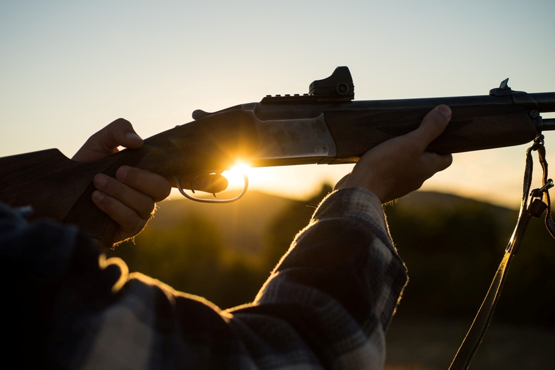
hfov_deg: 33.4
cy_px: 185
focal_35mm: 60
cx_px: 278
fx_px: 925
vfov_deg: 22.6
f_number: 4
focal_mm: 60
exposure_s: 1/800
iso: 50
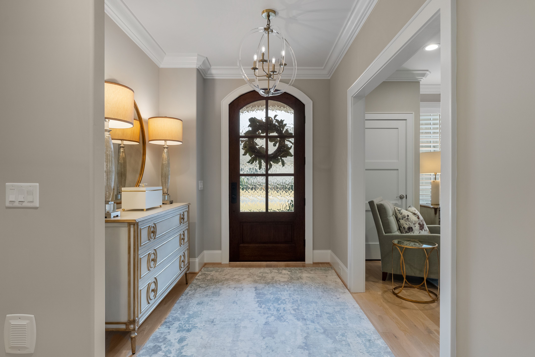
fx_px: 283
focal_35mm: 19
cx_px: 268
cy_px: 178
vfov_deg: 64.6
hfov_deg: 86.9
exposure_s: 1/6
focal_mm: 19
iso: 250
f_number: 8
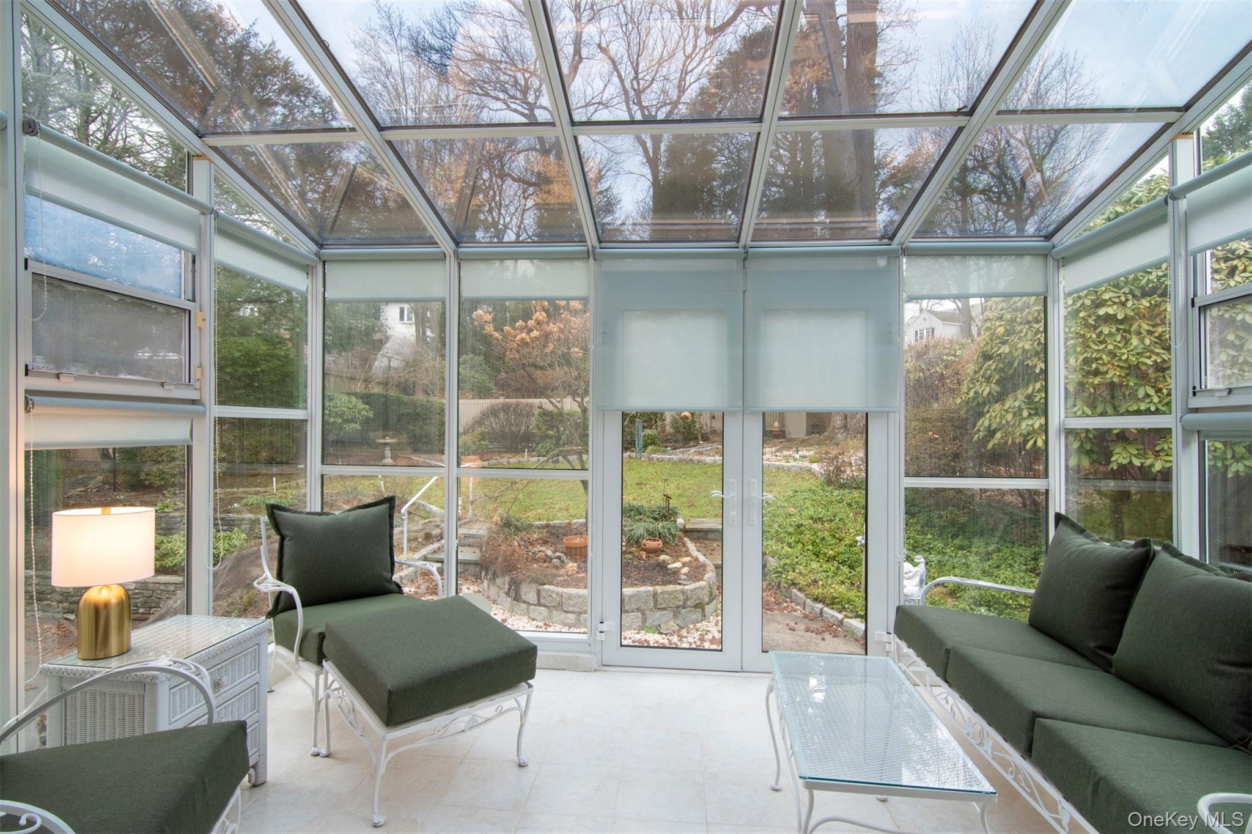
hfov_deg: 95.0
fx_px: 574
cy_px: 417
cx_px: 626
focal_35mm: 16
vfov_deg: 72.0
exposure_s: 1/30
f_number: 14
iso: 640
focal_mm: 11
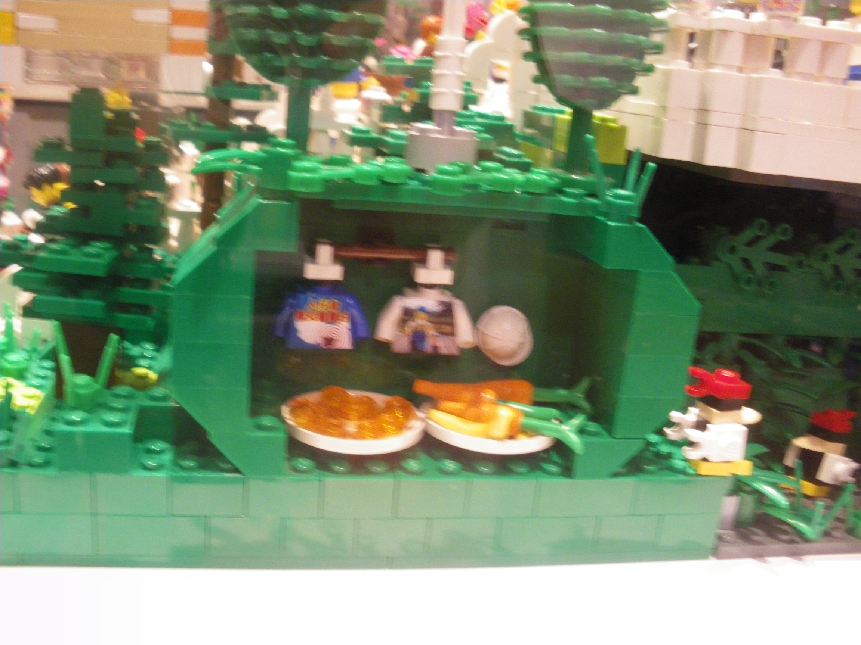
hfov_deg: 51.4
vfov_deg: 39.7
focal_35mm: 36
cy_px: 322
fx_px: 895
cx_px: 430
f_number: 3.5
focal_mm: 6.3
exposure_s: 1/10
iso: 400
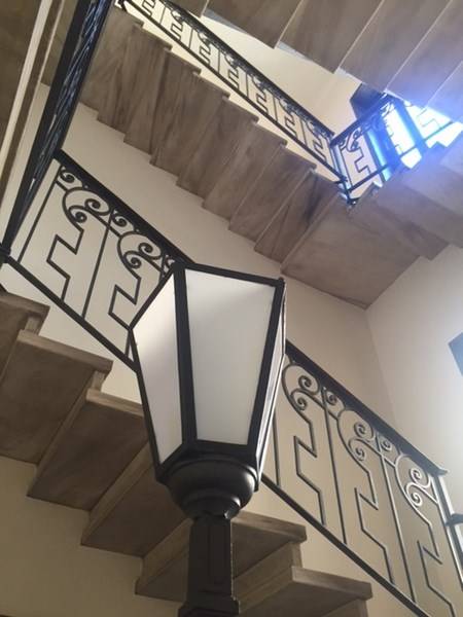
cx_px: 232
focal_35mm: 29
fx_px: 517
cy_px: 308
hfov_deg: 48.2
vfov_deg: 61.7
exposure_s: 1/33
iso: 64
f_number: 2.2
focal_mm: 4.15
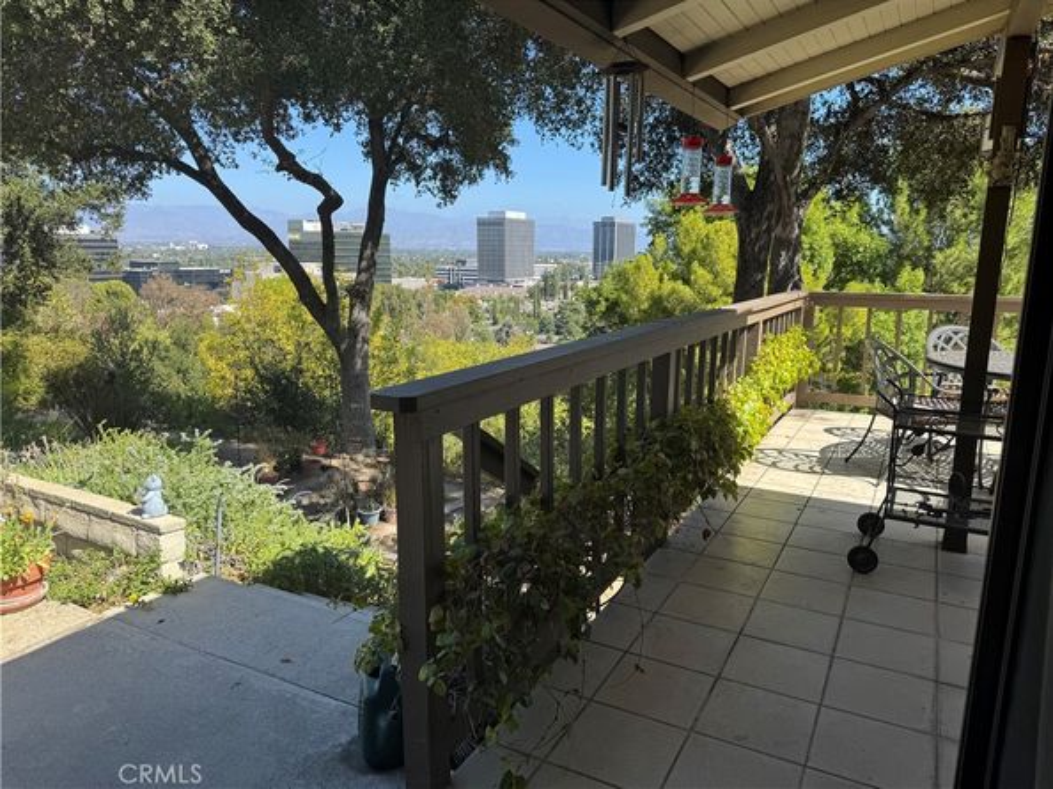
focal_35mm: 24
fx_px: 730
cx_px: 526
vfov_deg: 56.8
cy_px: 394
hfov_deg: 71.6
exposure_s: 1/1767
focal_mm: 6.76
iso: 80
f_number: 1.78
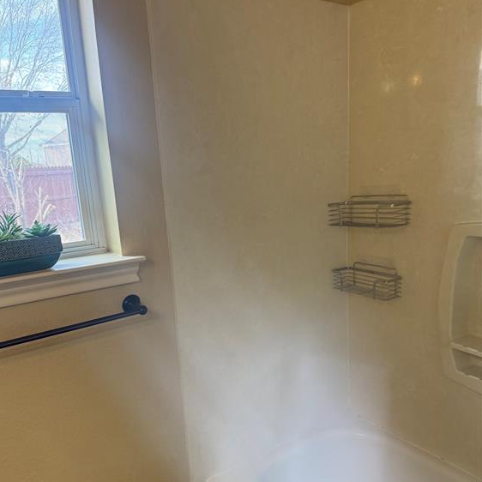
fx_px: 457
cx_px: 236
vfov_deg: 55.5
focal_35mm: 29
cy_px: 269
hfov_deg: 55.6
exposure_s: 1/165
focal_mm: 6.76
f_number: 1.78
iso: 200
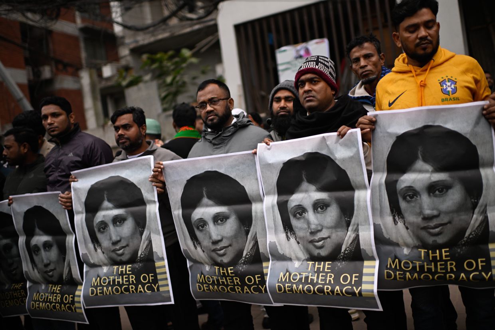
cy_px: 165
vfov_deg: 37.8
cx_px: 248
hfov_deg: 54.4
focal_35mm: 35
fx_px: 481
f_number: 1.4
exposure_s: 1/10000
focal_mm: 35
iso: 800
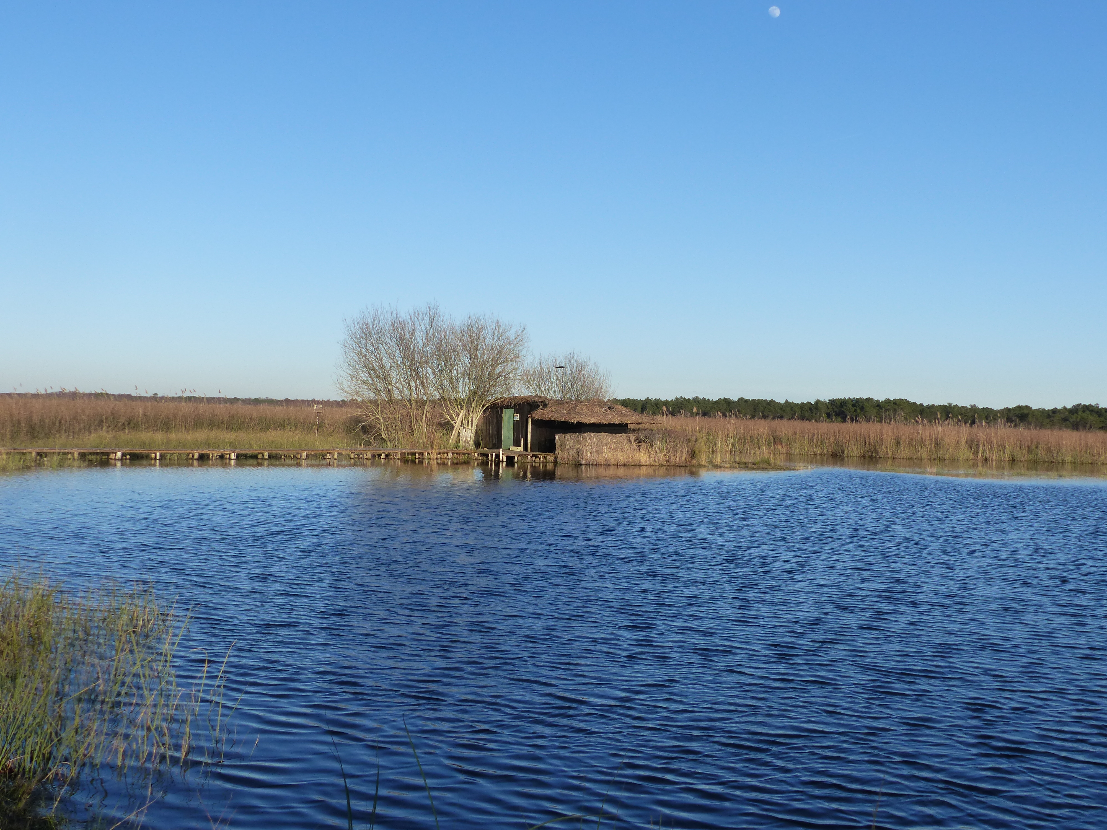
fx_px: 1119
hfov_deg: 52.6
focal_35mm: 35
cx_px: 554
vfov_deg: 40.7
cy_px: 415
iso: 160
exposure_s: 1/1000
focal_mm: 6.3
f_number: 4
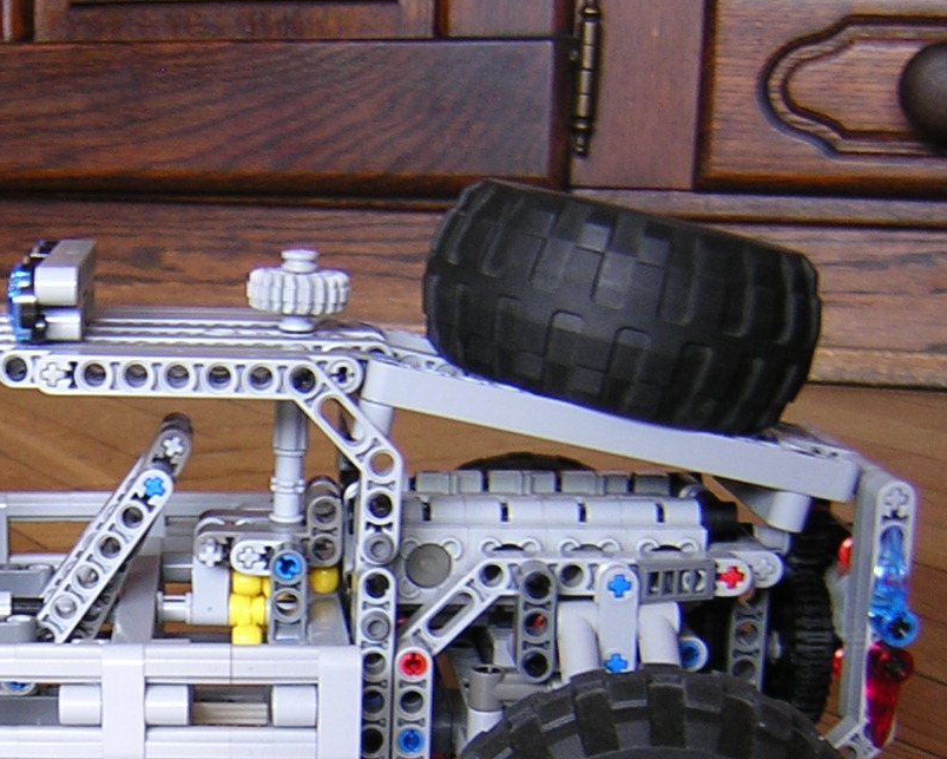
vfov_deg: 21.4
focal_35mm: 70
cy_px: 693
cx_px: 88
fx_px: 1963
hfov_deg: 26.2
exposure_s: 1/3.7
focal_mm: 4.7
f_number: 2.6
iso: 107
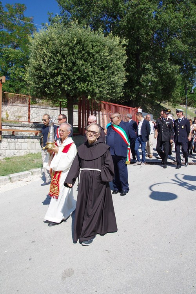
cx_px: 98
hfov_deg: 47.9
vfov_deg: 67.4
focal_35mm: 27
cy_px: 147
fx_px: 220
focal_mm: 18
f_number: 8
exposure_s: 1/320
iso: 320
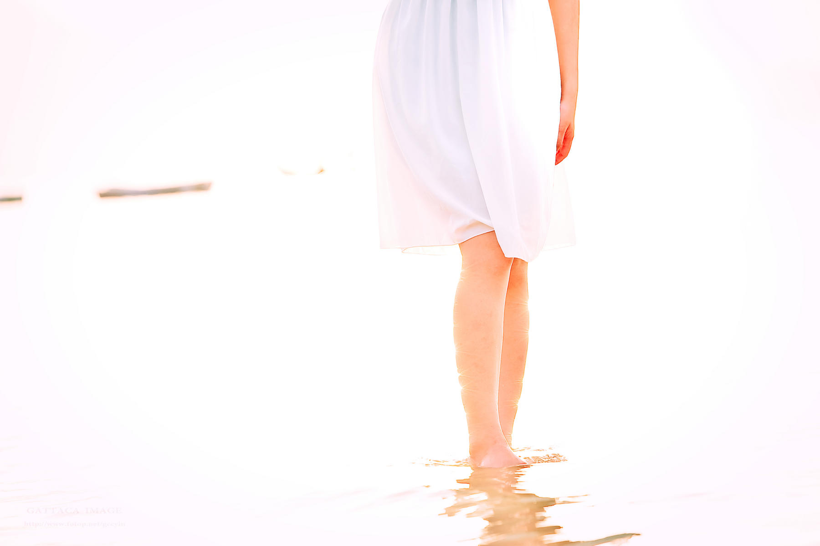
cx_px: 410
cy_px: 273
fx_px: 3870
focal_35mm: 170
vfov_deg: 8.1
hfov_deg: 12.1
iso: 200
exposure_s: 1/400
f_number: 4.5
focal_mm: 170
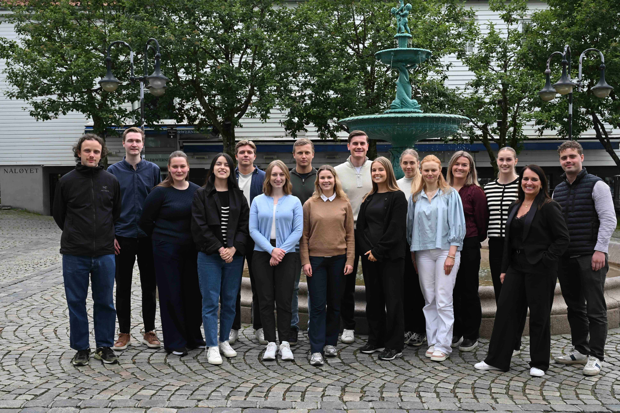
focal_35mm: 38
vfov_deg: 35.1
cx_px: 310
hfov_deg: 50.7
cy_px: 206
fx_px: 654
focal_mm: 38
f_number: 8
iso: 400
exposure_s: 1/200
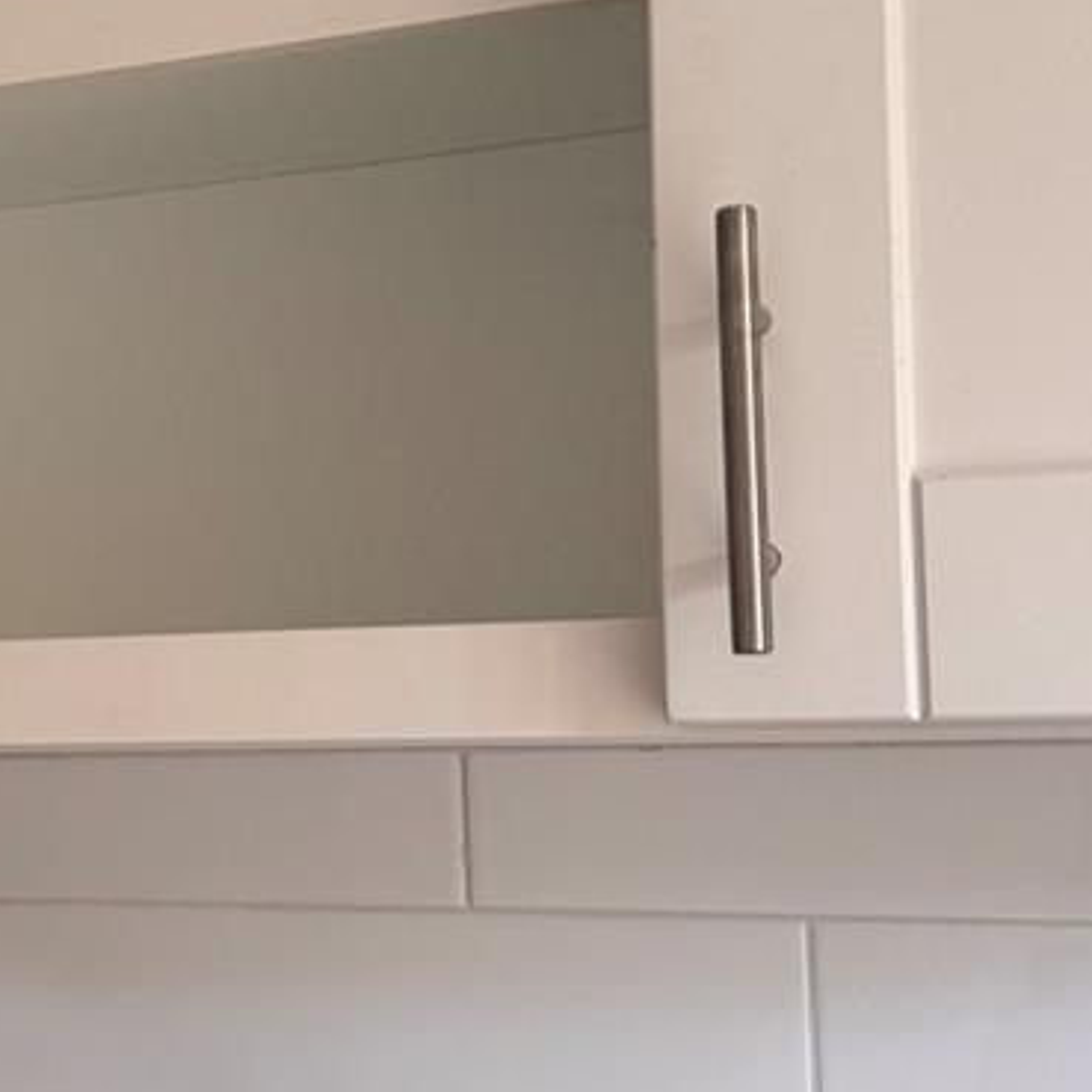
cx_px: -18
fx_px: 2463
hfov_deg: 23.8
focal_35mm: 69
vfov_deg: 25.0
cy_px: 559
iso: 200
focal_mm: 6.76
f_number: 1.78
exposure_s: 1/64
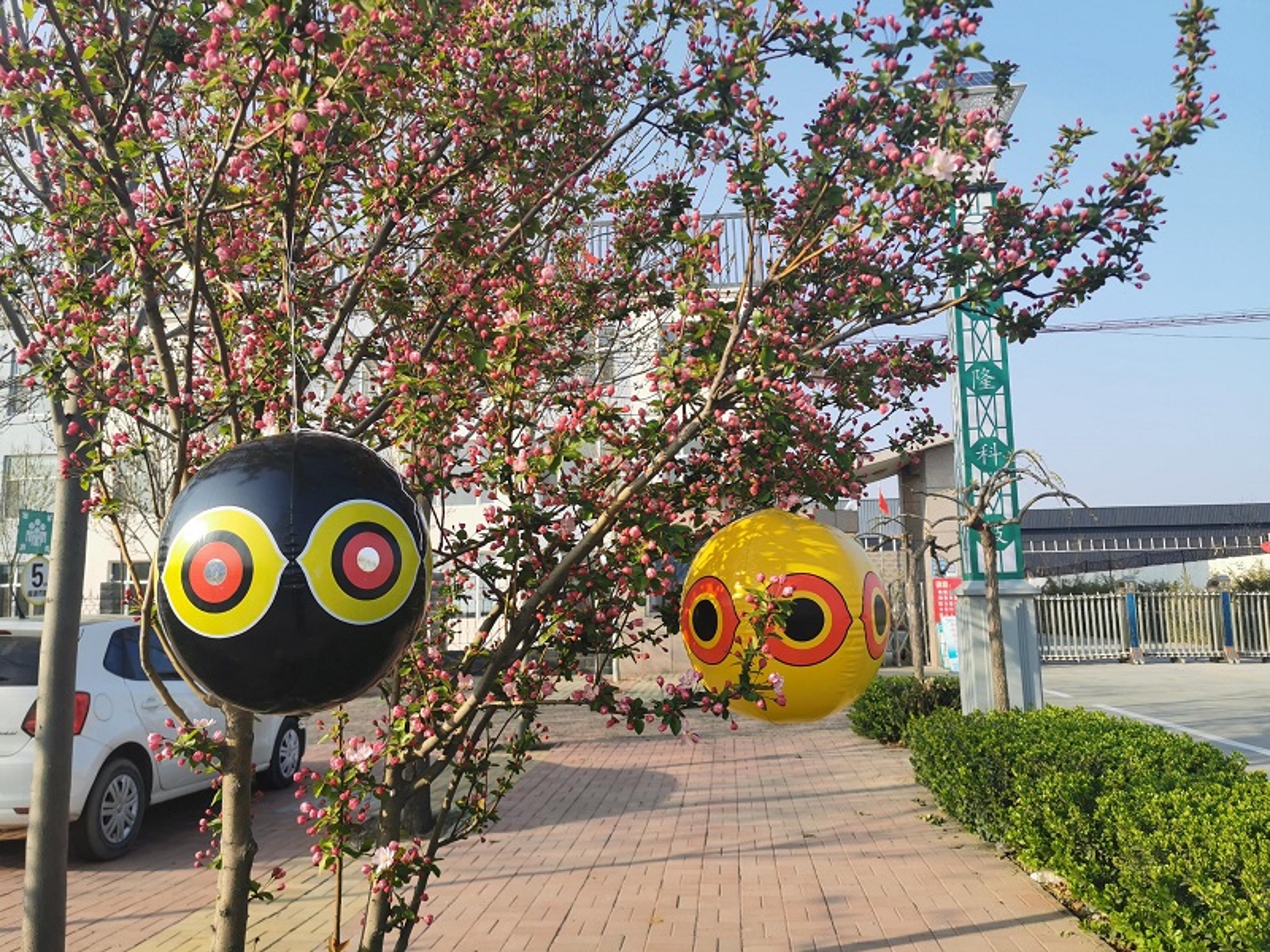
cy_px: 476
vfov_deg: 51.4
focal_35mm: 27
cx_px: 635
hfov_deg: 65.3
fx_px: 991
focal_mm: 5.56
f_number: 1.6
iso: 50
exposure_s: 1/2000
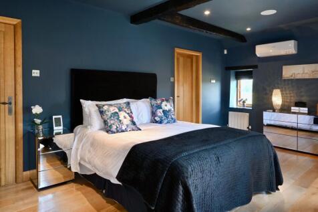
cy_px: 106
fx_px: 212
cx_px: 159
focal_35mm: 24
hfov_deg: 73.8
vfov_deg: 53.1
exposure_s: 1/6
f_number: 11
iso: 250
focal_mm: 16
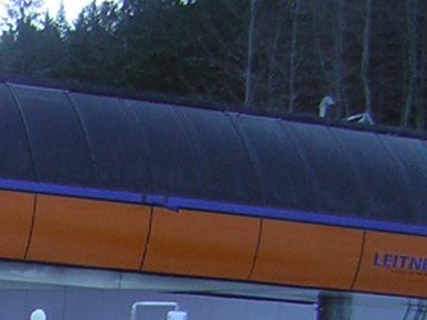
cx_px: -34
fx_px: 1652
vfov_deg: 10.5
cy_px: 532
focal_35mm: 134
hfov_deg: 14.4
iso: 50
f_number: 2.6
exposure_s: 1/225
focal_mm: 4.7
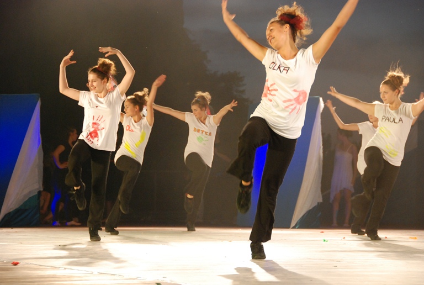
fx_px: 1452
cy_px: 142
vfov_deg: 11.2
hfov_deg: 16.6
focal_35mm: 123
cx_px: 212
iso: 1250
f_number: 5.3
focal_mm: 82
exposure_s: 1/125
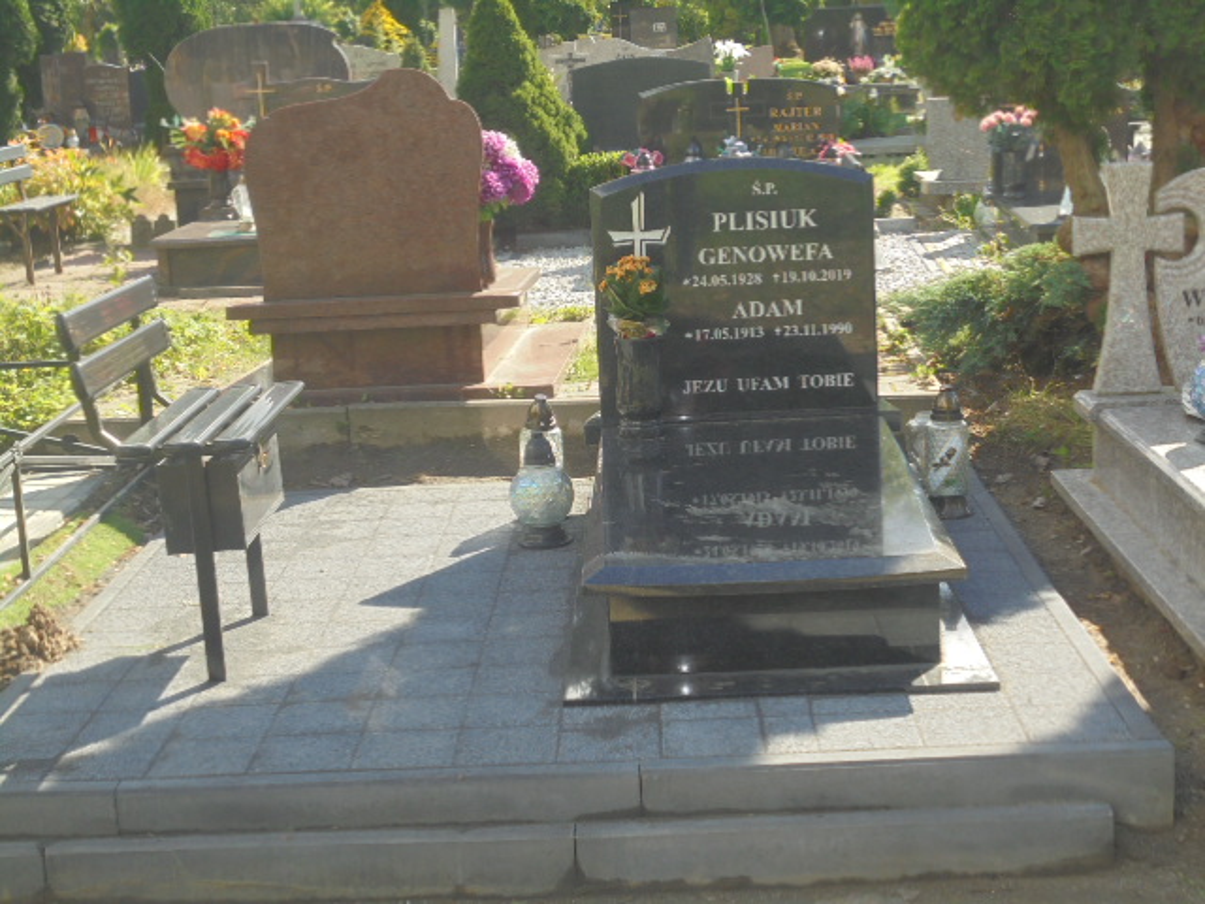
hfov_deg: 34.3
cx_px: 602
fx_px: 1949
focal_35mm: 56
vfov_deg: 26.1
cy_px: 452
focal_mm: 10.1
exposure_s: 1/160
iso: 100
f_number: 5.2
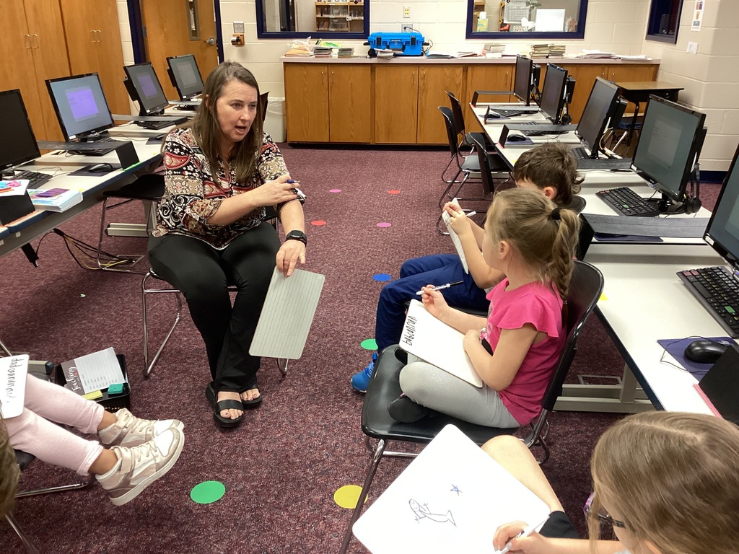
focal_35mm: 31
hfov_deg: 58.4
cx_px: 370
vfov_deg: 45.4
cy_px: 277
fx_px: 662
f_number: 2.4
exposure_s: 1/50
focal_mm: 3.3
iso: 200
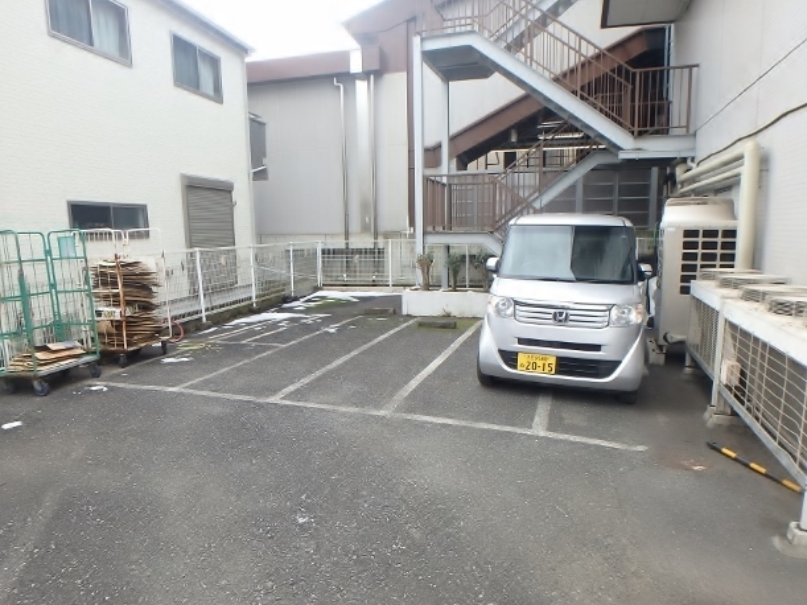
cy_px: 313
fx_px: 513
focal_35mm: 22
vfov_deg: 61.1
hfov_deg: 76.4
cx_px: 386
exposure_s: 1/160
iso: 125
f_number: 3.5
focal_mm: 3.7
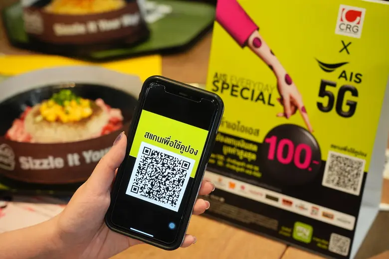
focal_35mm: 65
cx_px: 194
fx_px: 702
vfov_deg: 20.9
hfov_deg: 31.0
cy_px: 130
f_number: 5.6
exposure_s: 1/60
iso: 1600
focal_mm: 65
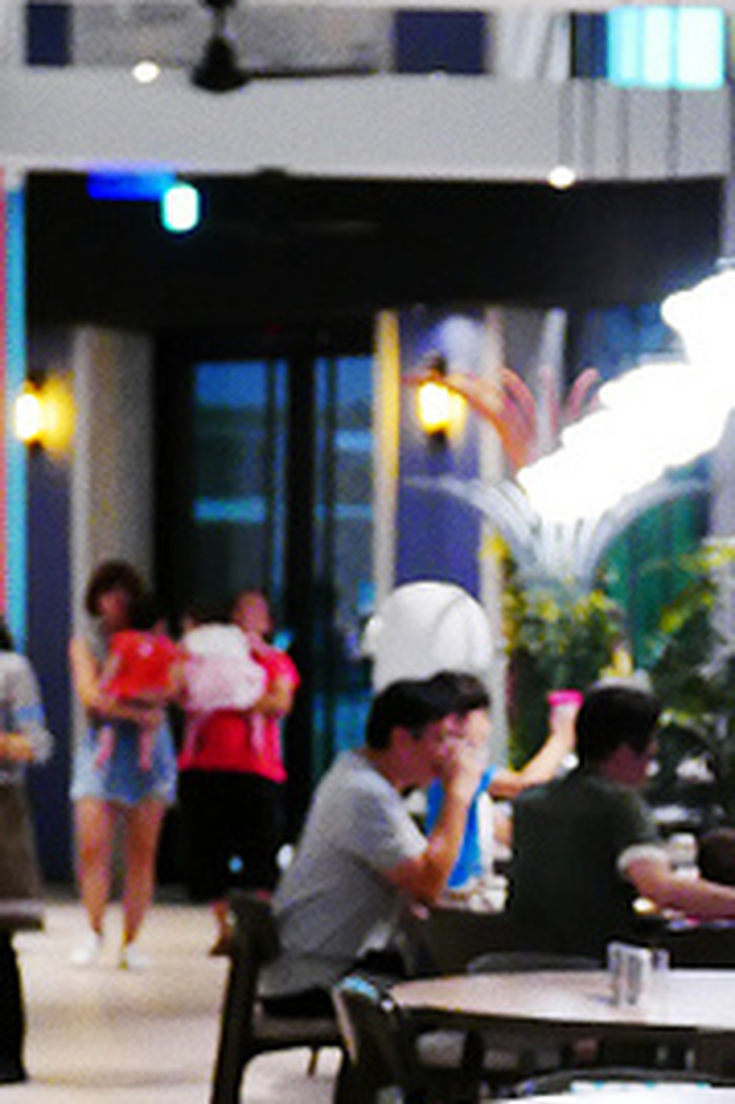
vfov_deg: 12.8
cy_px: 1161
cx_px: 723
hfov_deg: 8.6
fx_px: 4845
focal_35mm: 158
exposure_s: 1/40
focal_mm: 22.7
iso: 1600
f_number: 2.7
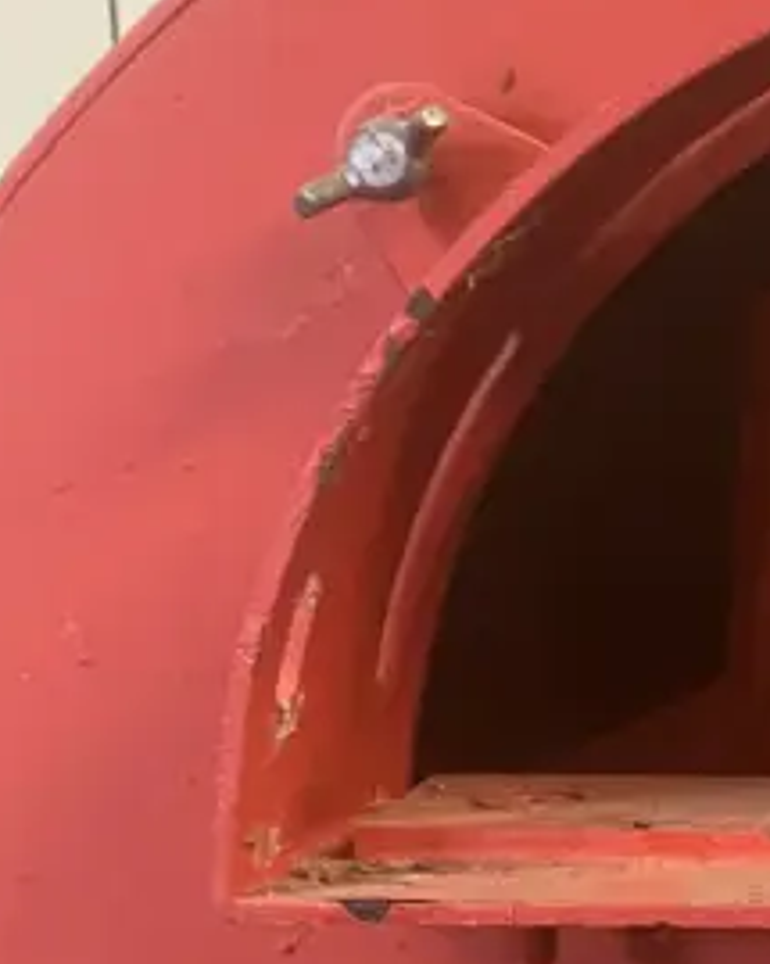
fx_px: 2964
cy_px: 1100
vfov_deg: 17.7
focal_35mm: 104
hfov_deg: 13.8
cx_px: 1178
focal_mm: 3.99
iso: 320
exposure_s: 1/33
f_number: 1.8
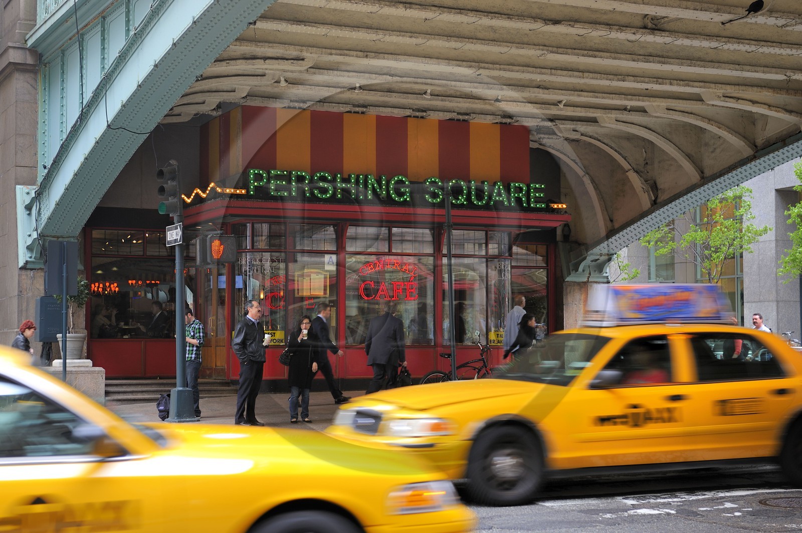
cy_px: 266
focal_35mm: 62
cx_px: 401
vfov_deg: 21.9
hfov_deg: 32.4
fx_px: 1380
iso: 200
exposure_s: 1/50
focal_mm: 62
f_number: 4
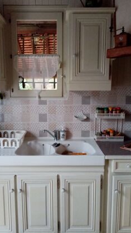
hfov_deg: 40.2
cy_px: 115
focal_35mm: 29
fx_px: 179
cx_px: 58
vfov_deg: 66.0
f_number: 1.8
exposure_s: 1/25
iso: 728
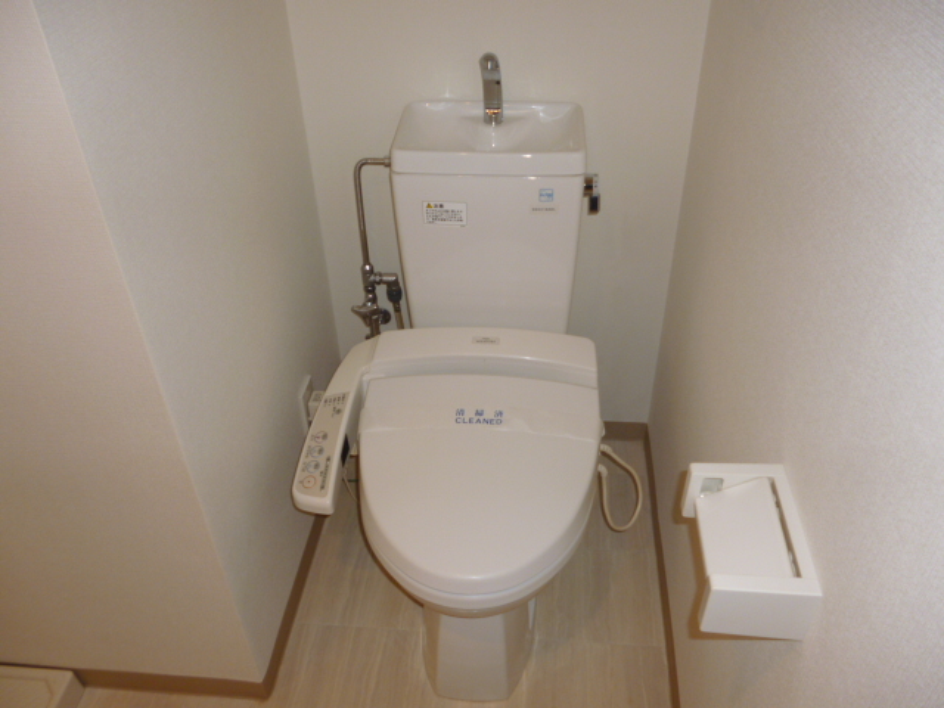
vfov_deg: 49.7
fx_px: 764
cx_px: 472
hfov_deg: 63.4
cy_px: 354
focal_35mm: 28
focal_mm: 5
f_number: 3.1
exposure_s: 1/60
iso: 125
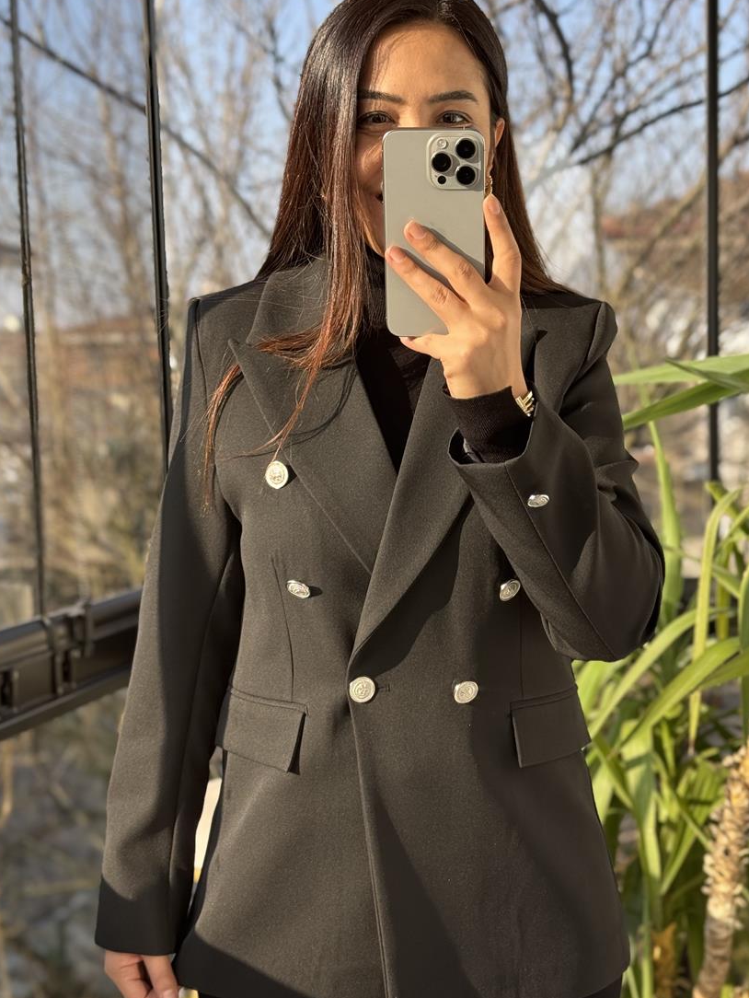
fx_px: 1701
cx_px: 433
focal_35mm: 59
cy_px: 528
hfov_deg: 24.8
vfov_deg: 32.7
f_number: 1.78
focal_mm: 6.76
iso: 64
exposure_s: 1/436
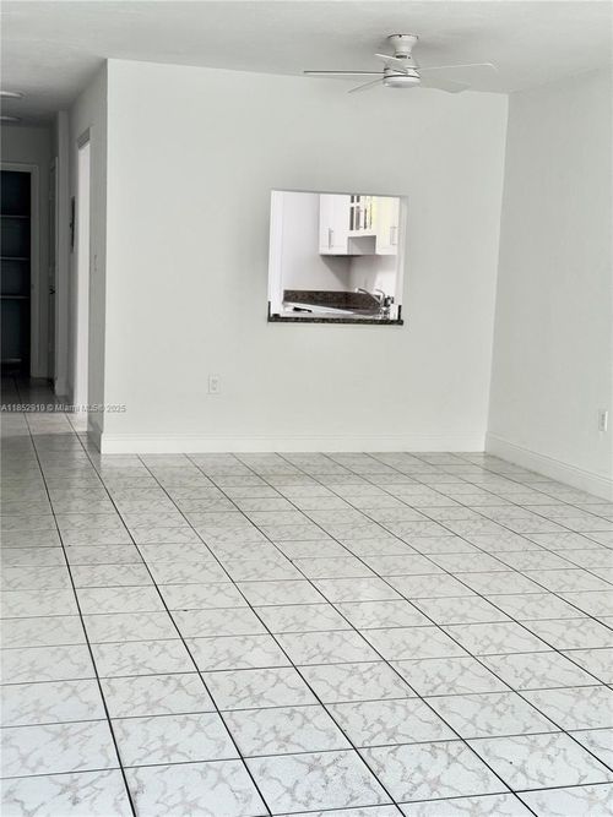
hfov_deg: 30.3
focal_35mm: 48
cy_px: 408
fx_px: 1134
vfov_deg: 39.7
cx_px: 306
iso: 100
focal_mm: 6.76
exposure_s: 1/120
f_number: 1.78
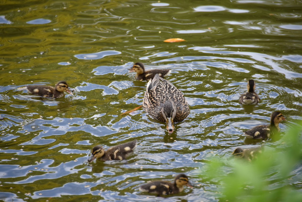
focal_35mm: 300
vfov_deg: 4.6
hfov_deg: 6.9
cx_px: 151
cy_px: 101
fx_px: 2517
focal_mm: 300
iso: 640
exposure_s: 1/640
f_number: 5.6
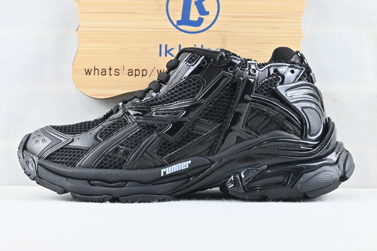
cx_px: 184
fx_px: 477
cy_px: 126
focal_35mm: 46
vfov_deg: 29.5
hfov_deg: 43.2
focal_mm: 29
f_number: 4.8
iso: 320
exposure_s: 1/60
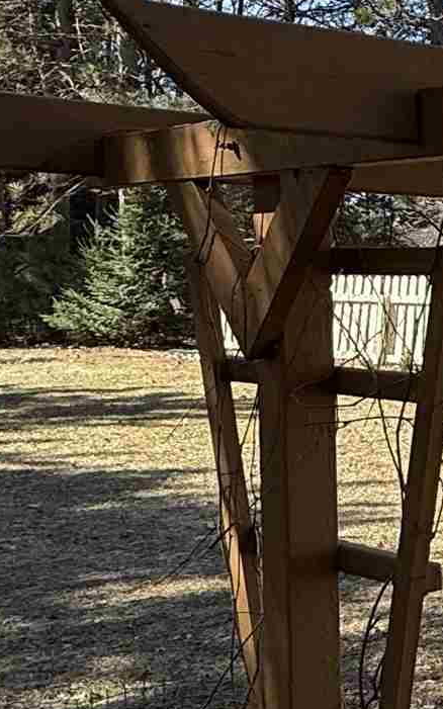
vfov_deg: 31.5
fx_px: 1256
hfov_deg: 15.5
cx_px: 911
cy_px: 332
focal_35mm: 65
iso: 50
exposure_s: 1/1017
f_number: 2.2
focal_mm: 2.22
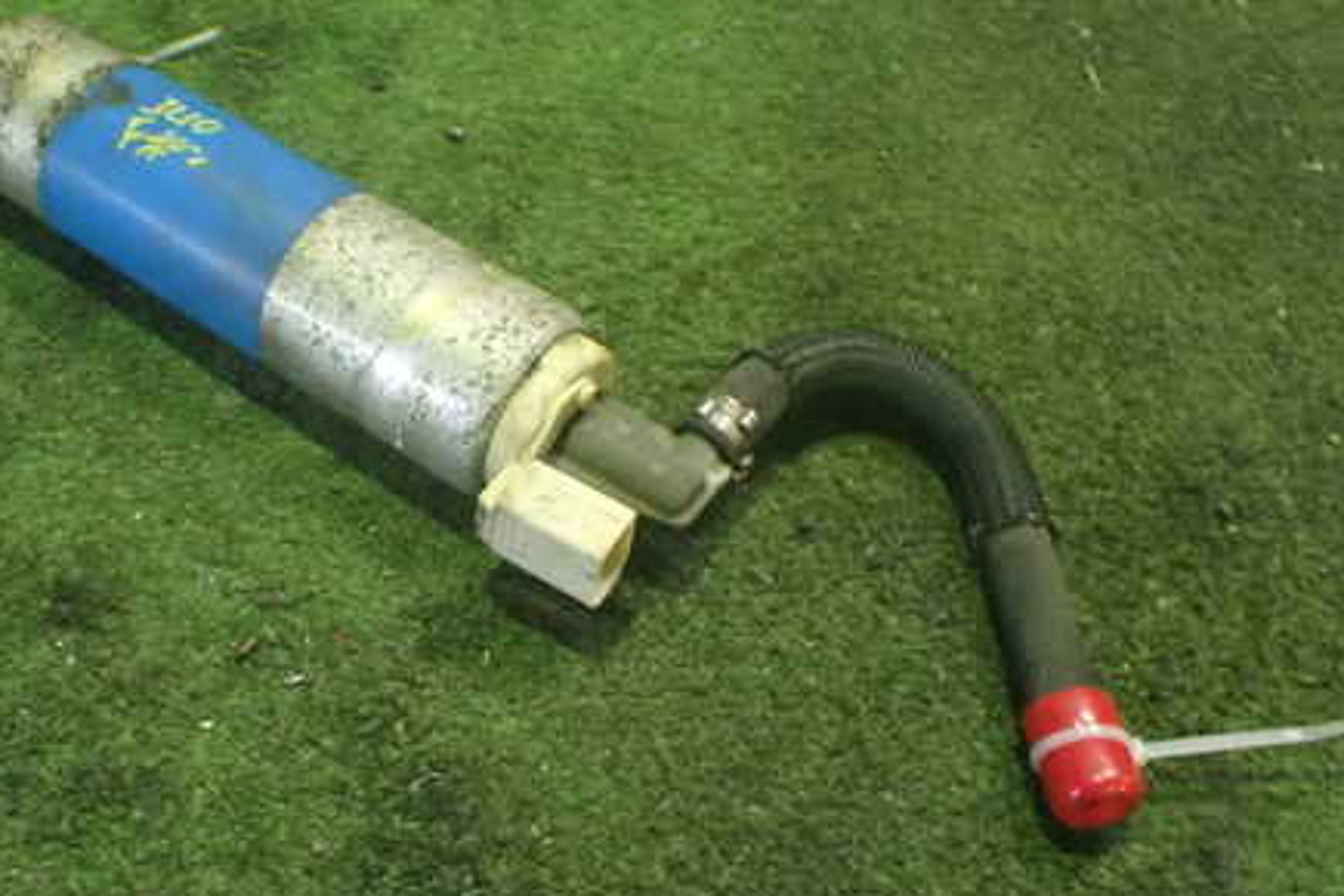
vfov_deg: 31.1
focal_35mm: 43
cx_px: 470
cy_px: 349
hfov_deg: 44.9
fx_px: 1605
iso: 1000
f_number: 2.3
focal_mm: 5.4
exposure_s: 1/30
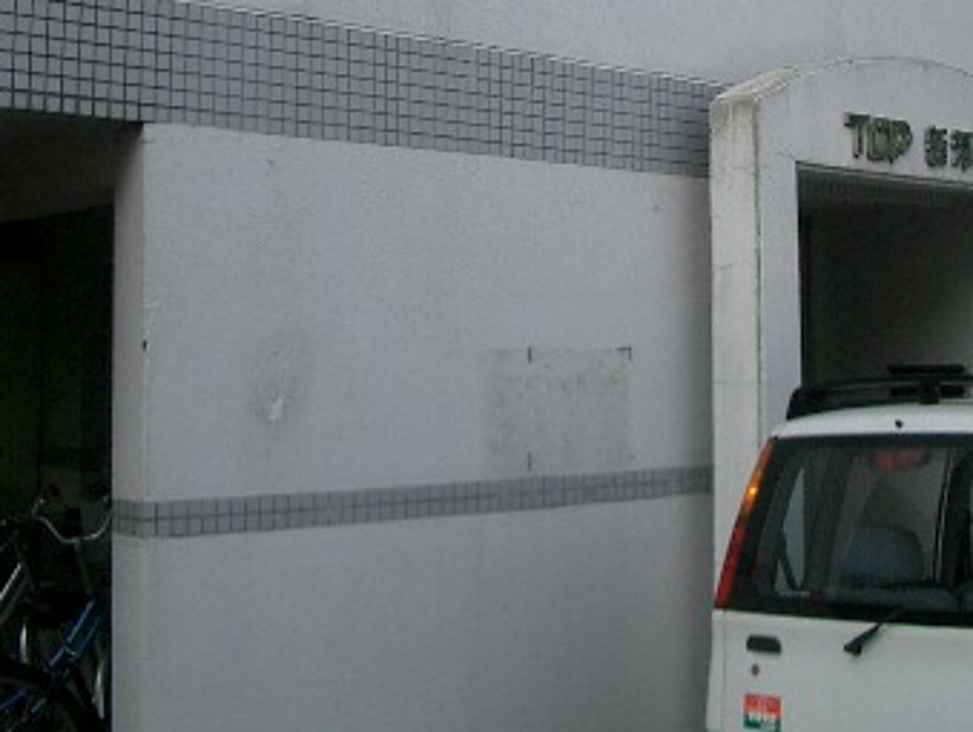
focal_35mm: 66
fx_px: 1857
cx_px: 545
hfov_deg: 29.3
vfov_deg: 21.8
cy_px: 72
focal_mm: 5.8
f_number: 2.6
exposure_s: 1/640
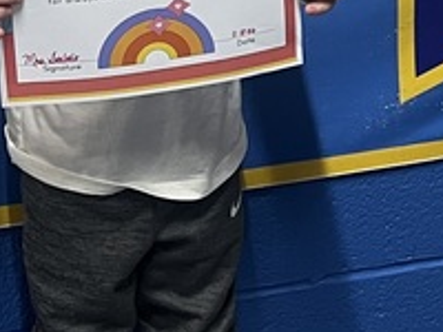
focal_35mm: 133
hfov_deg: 14.8
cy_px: -469
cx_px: 155
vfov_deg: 9.8
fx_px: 1702
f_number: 1.6
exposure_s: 1/60
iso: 200
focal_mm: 5.1
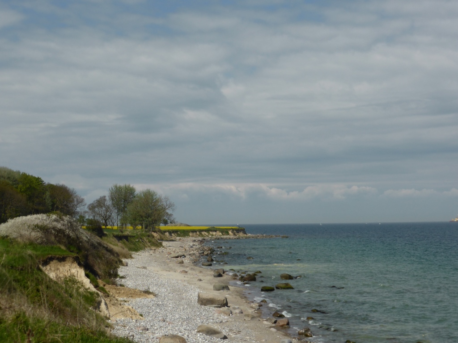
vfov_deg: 21.3
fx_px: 913
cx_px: 229
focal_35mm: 69
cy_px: 172
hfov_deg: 28.2
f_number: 4.9
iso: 100
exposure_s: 1/1300
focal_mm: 11.7
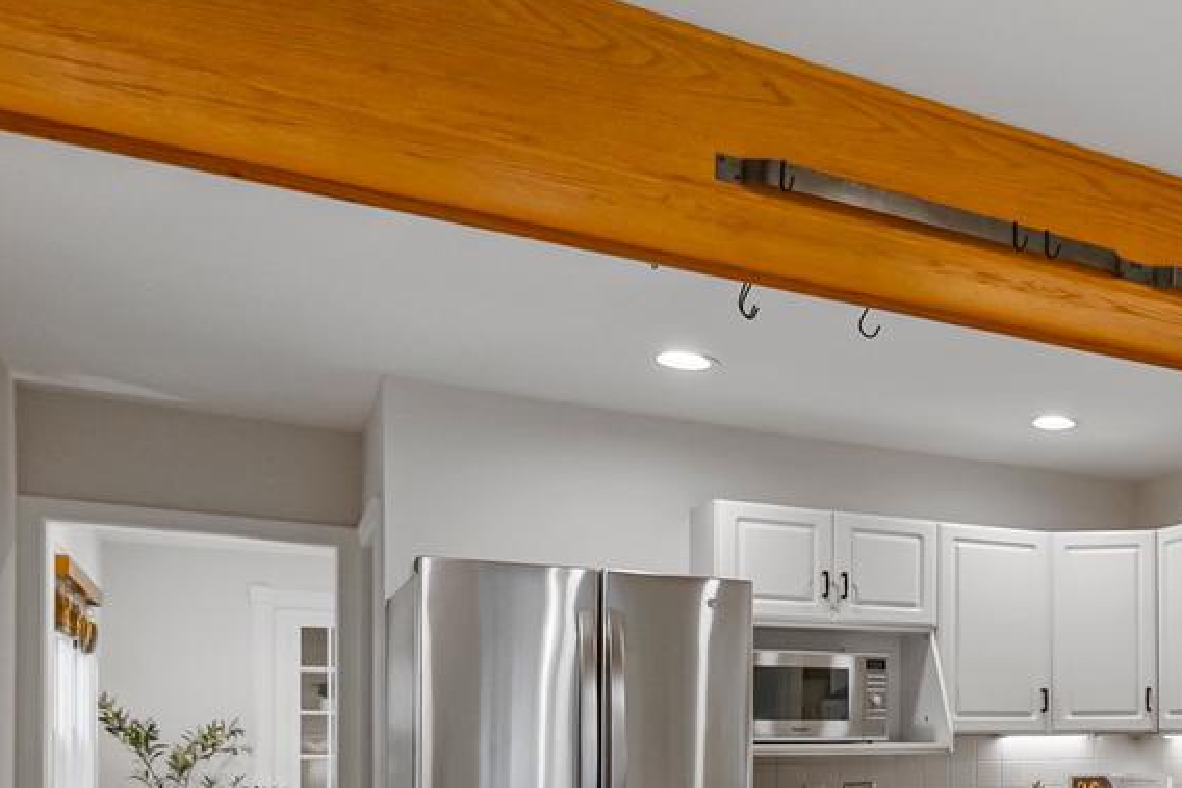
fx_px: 1248
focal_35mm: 38
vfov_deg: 33.1
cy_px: 724
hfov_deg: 41.3
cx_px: 1278
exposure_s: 1/125
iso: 640
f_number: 2.8
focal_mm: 10
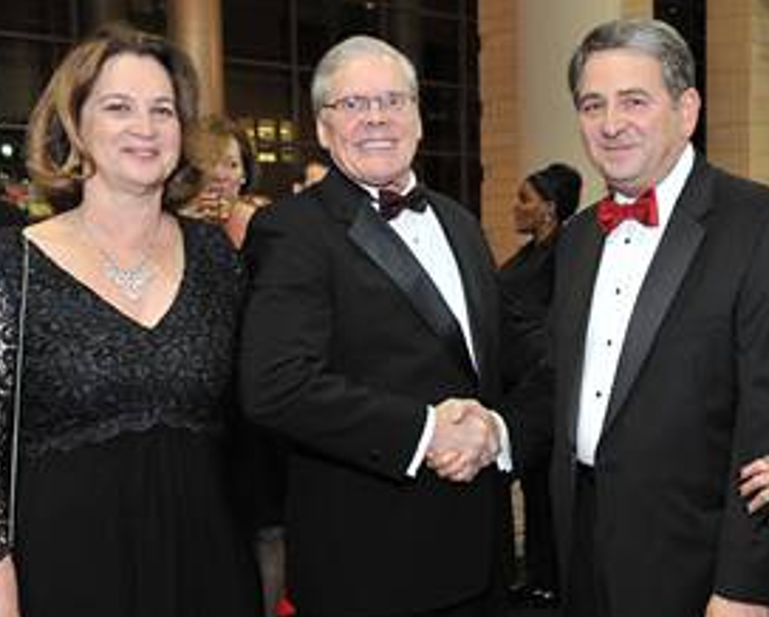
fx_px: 1253
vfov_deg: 27.6
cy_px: 379
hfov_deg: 33.4
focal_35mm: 55
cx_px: 580
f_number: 6.3
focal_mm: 29
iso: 1250
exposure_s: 1/60
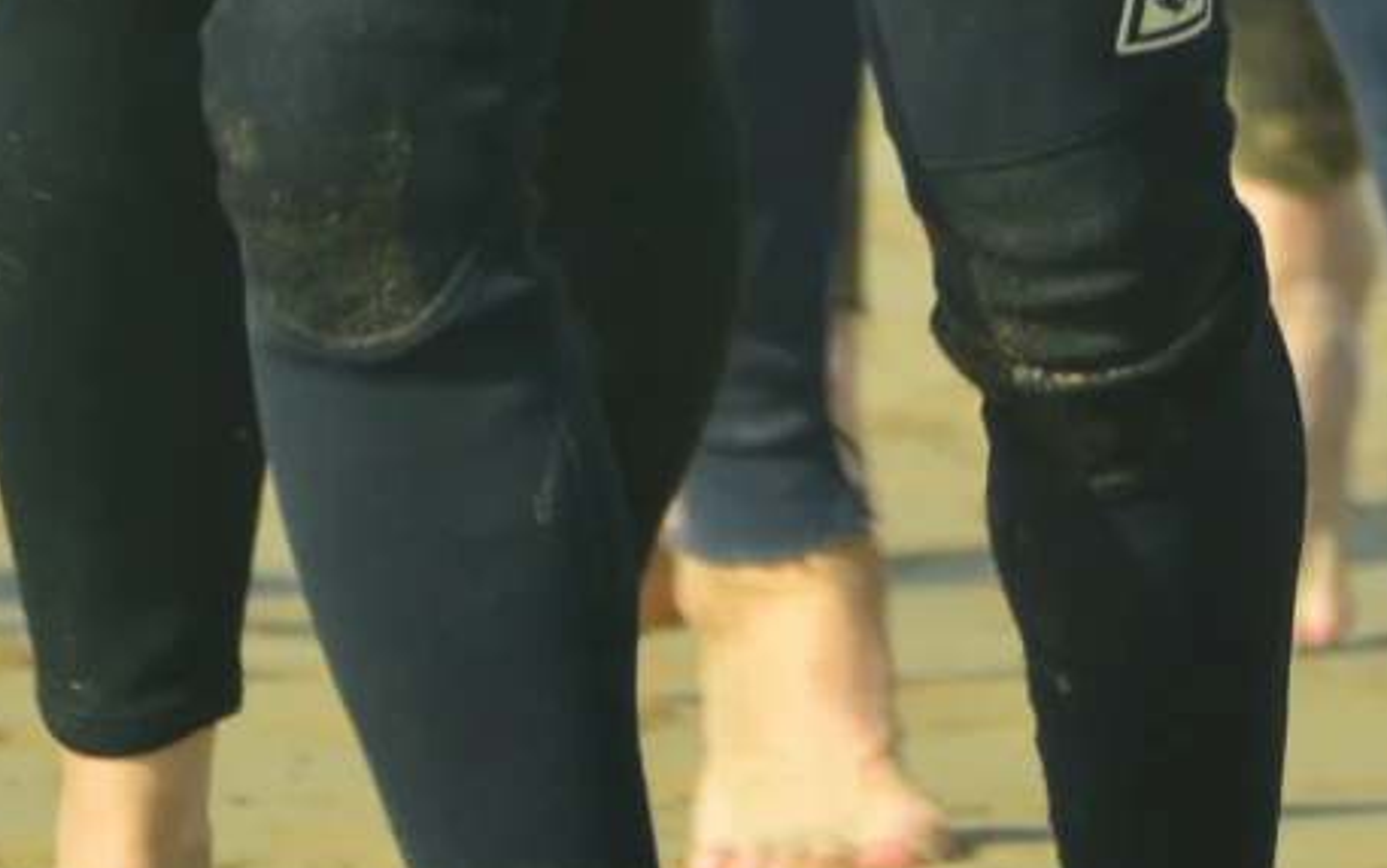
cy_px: -1601
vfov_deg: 0.4
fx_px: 113291
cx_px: 2164
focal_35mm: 2996
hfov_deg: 0.7
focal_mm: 350
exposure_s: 1/1000
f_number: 5.6
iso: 200
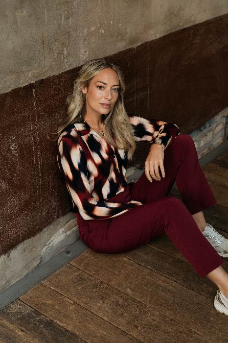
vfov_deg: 37.5
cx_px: 114
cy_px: 172
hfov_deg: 25.5
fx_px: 504
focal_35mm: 53
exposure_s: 1/200
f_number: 4.5
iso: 640
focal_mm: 53
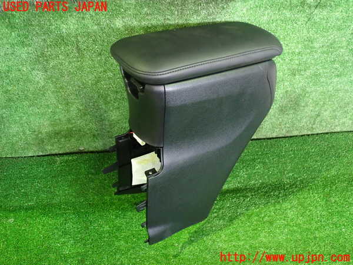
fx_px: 306
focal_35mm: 30
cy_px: 132
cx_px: 176
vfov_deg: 46.8
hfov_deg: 60.0
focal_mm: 5.4
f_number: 2.3
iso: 800
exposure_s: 1/20
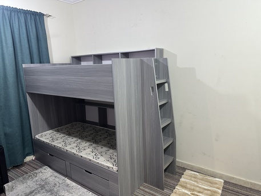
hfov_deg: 71.6
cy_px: 98
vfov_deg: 56.8
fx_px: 181
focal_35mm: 24
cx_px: 130
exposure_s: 1/60
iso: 320
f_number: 1.78
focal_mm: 6.86
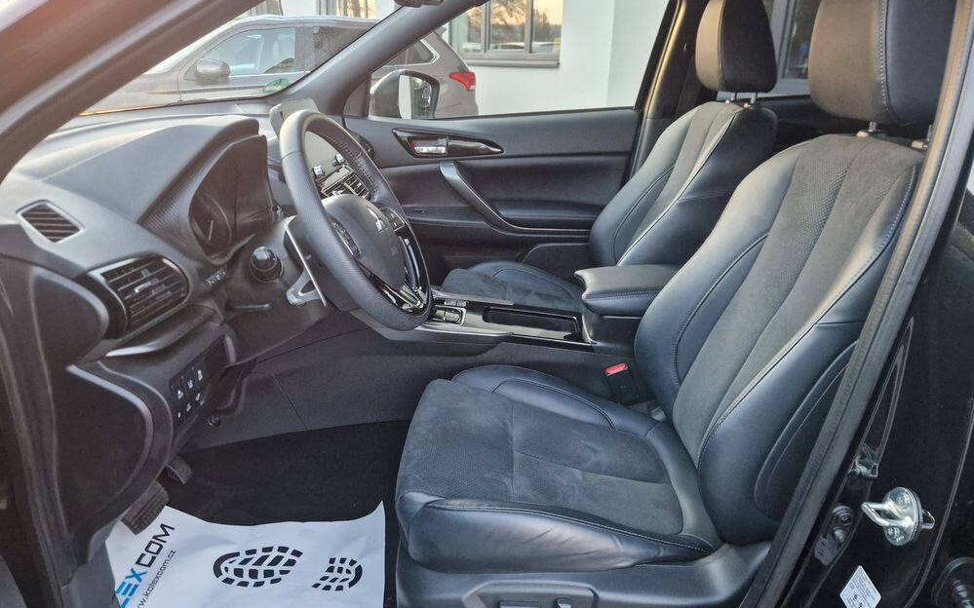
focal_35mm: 25
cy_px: 299
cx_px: 491
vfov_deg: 49.3
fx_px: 664
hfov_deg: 72.6
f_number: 1.8
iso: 640
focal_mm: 5.4
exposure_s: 1/100
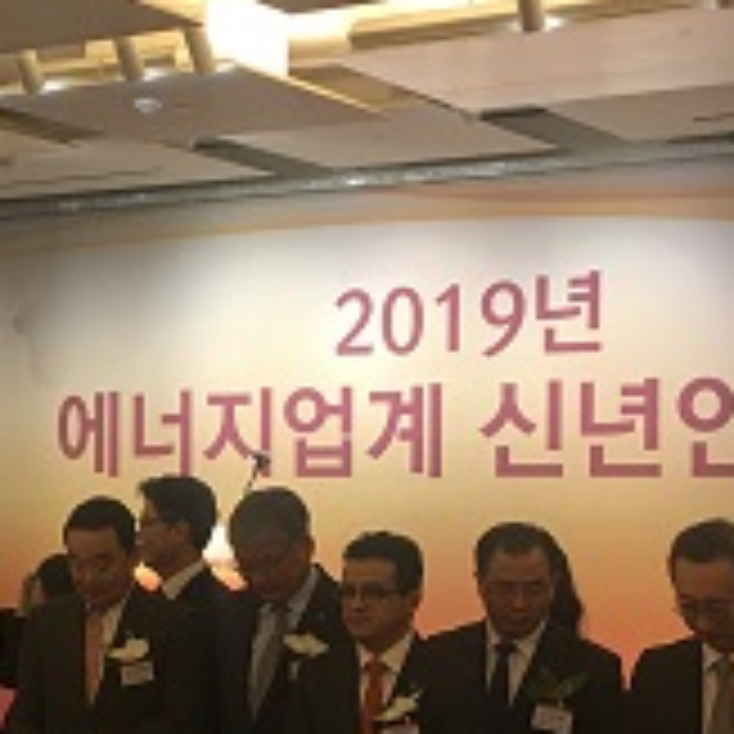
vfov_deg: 19.0
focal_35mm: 91
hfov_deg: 18.4
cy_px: 520
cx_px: -63
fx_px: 2183
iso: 40
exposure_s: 1/30
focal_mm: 4.15
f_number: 2.2
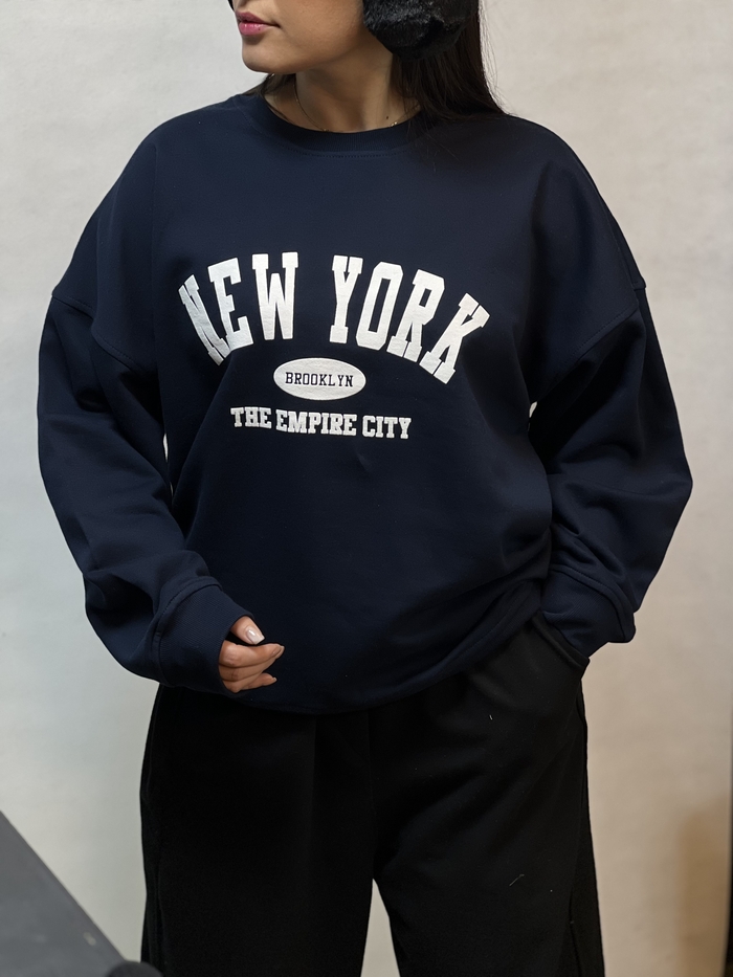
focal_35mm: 77
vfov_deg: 25.3
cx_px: 366
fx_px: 2173
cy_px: 488
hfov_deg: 19.1
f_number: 2.8
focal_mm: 9
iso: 125
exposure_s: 1/33
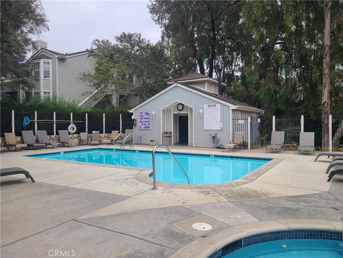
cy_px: 129
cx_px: 172
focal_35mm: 26
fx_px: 258
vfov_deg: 53.1
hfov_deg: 67.3
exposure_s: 1/2252
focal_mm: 5.4
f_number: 1.8
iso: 40
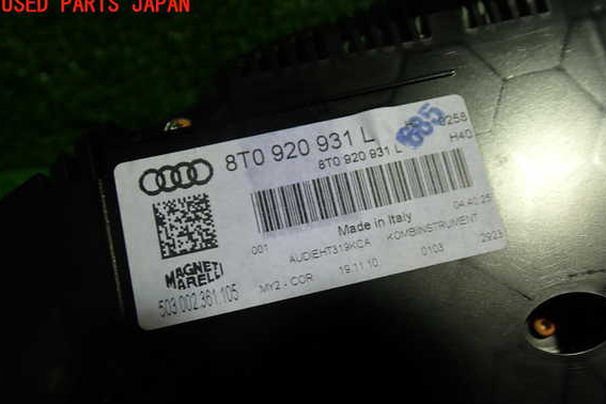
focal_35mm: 33
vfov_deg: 39.9
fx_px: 555
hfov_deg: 57.2
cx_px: 316
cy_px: 232
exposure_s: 1/60
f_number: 2.3
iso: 125
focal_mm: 5.4
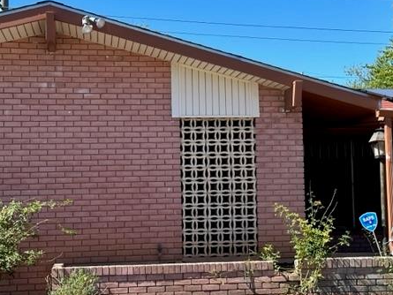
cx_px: 225
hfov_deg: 28.1
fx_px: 784
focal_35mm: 69
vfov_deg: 21.3
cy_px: 128
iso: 64
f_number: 1.78
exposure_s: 1/2028
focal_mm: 6.86
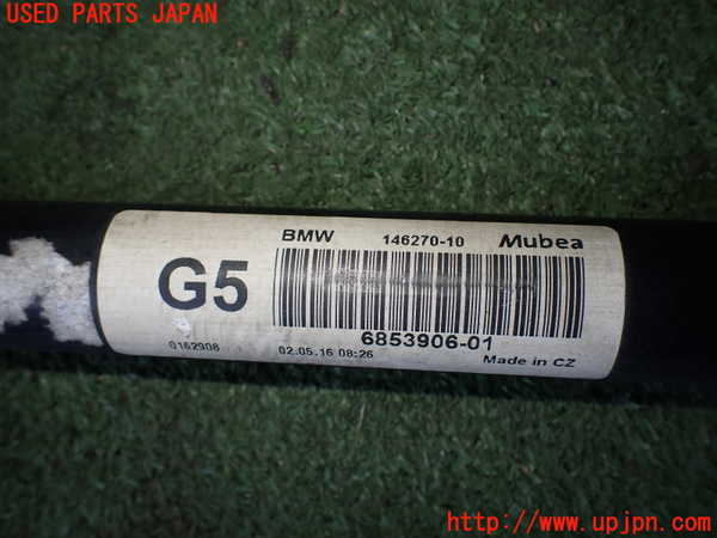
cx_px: 358
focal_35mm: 30
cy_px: 269
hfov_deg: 60.0
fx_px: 621
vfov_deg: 46.8
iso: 200
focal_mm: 5.4
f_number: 2.3
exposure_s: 1/125
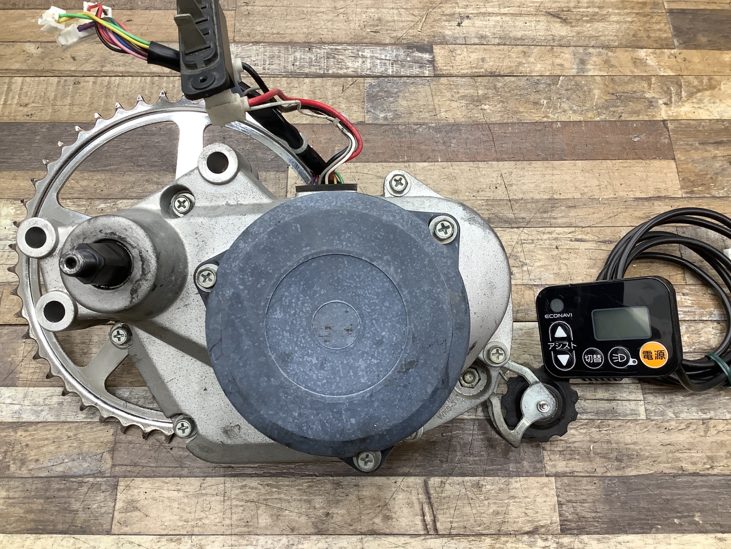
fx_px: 655
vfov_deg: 45.5
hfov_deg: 58.3
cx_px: 366
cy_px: 274
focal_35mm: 31
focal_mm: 3.3
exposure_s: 1/50
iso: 125
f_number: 2.4
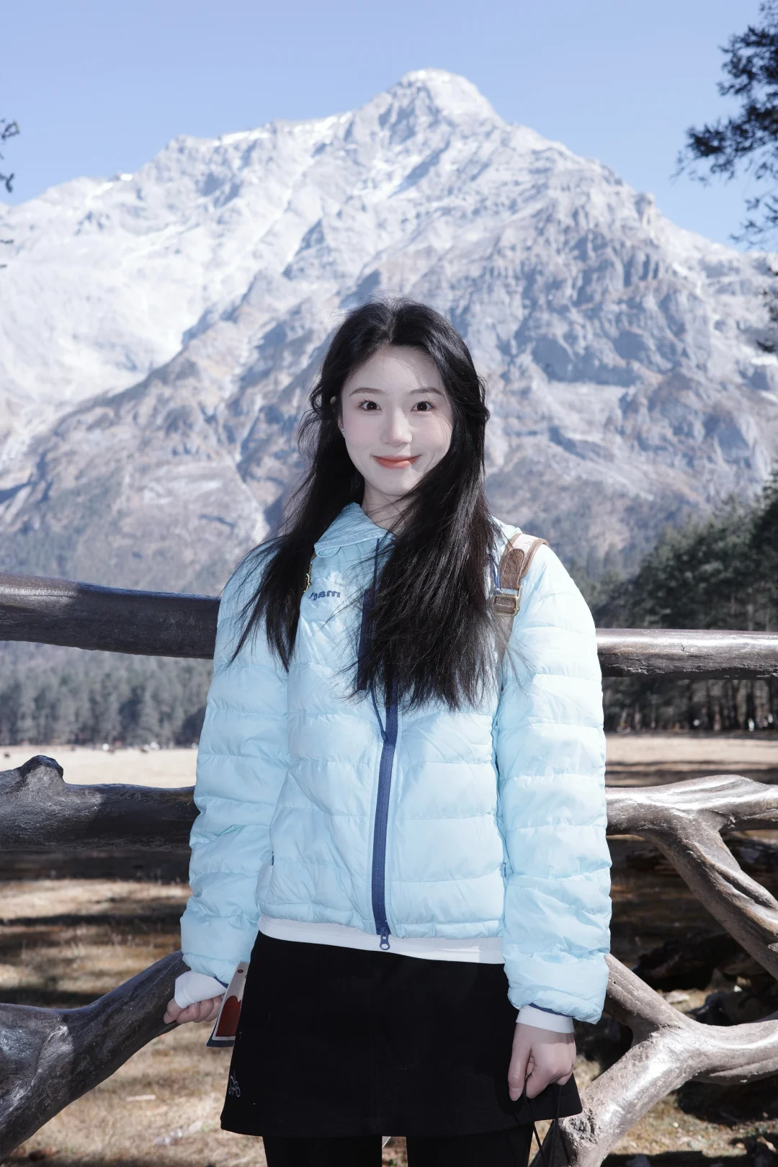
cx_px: 389
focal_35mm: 40
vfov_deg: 48.5
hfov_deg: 33.4
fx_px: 1297
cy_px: 584
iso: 200
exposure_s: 1/640
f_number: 3.5
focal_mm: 26
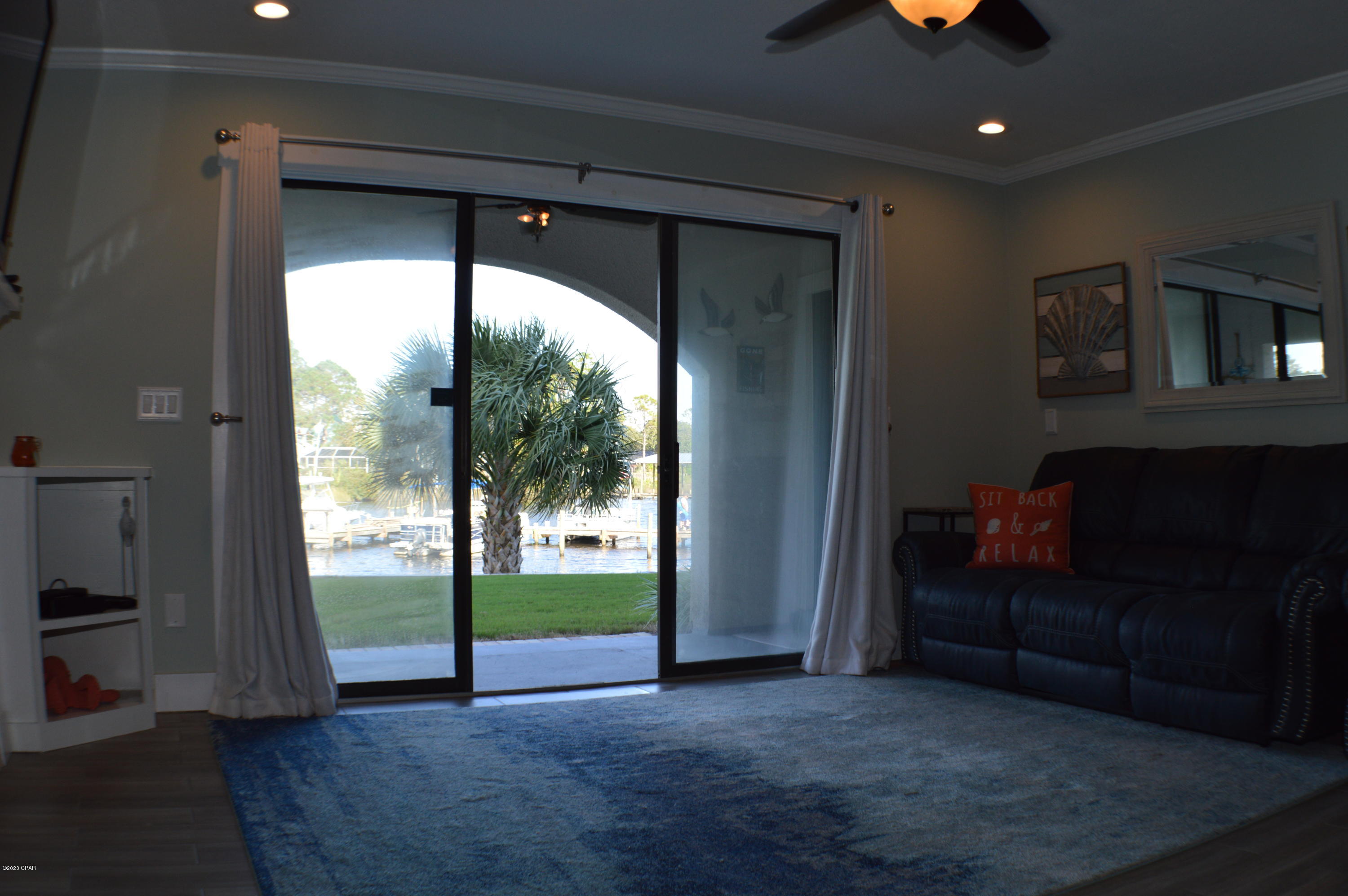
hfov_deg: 46.4
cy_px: 448
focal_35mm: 42
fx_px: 1571
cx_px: 674
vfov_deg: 31.8
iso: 200
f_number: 5.6
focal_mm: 28
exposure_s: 1/125
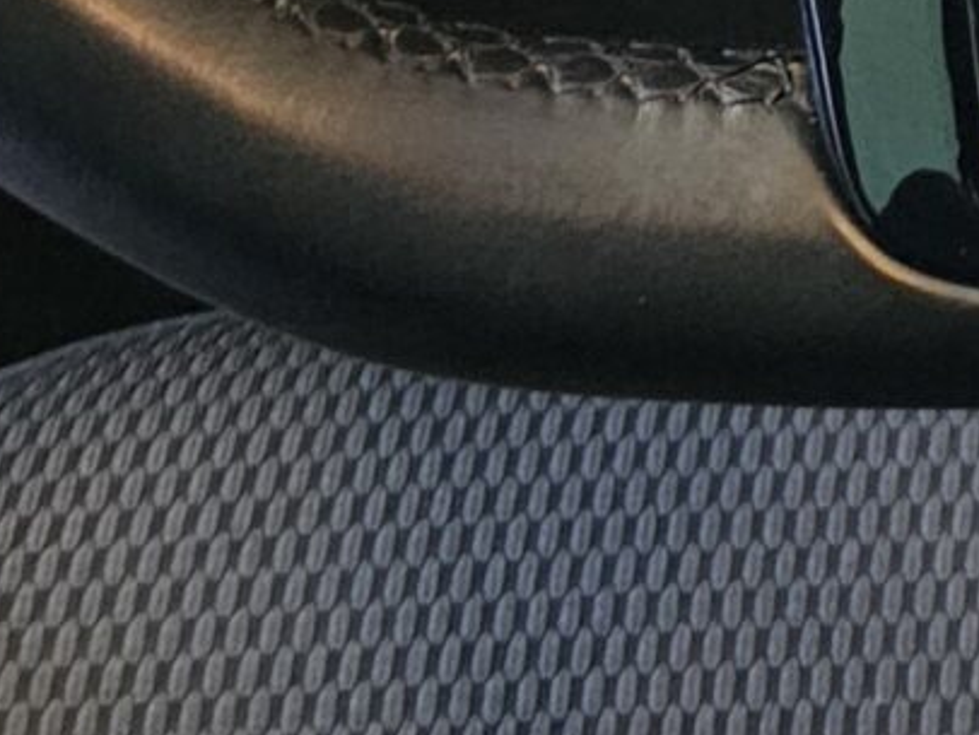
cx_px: 1970
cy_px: -1480
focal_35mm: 145
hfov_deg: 12.1
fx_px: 4103
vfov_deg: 8.5
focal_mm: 6.3
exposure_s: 1/24
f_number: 1.7
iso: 800
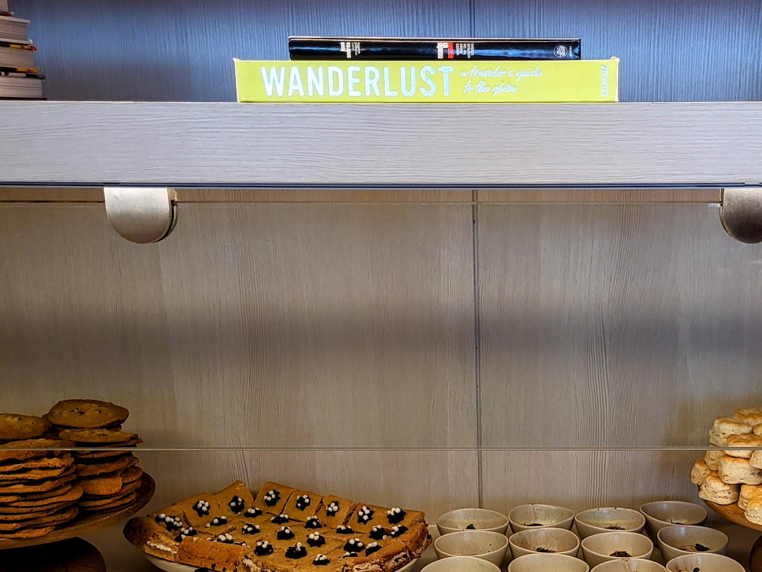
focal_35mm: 50
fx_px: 1101
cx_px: 557
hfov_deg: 37.4
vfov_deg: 28.1
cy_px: 502
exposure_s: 1/120
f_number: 1.8
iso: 160
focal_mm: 5.4
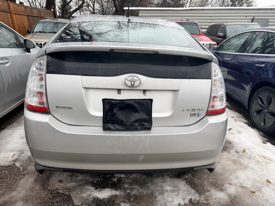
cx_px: 138
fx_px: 191
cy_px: 103
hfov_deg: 71.6
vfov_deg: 56.8
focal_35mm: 24
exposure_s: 1/517
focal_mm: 6.76
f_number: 1.78
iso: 80
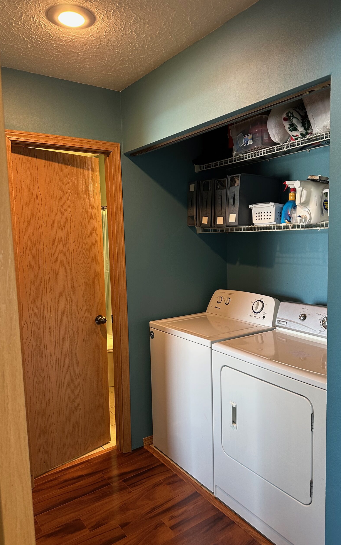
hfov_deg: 47.6
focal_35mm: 26
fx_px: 387
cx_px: 177
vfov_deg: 70.4
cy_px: 274
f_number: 1.78
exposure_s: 1/60
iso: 250
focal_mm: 6.86
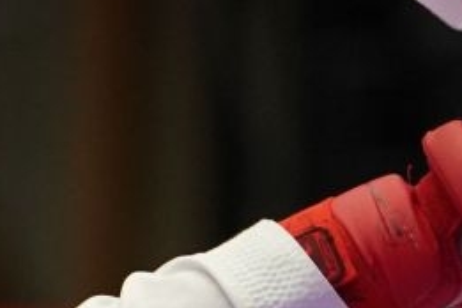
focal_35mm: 1173
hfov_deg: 1.8
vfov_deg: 1.2
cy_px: 779
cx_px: -411
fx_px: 15052
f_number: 2.8
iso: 2500
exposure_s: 1/1000
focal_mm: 170
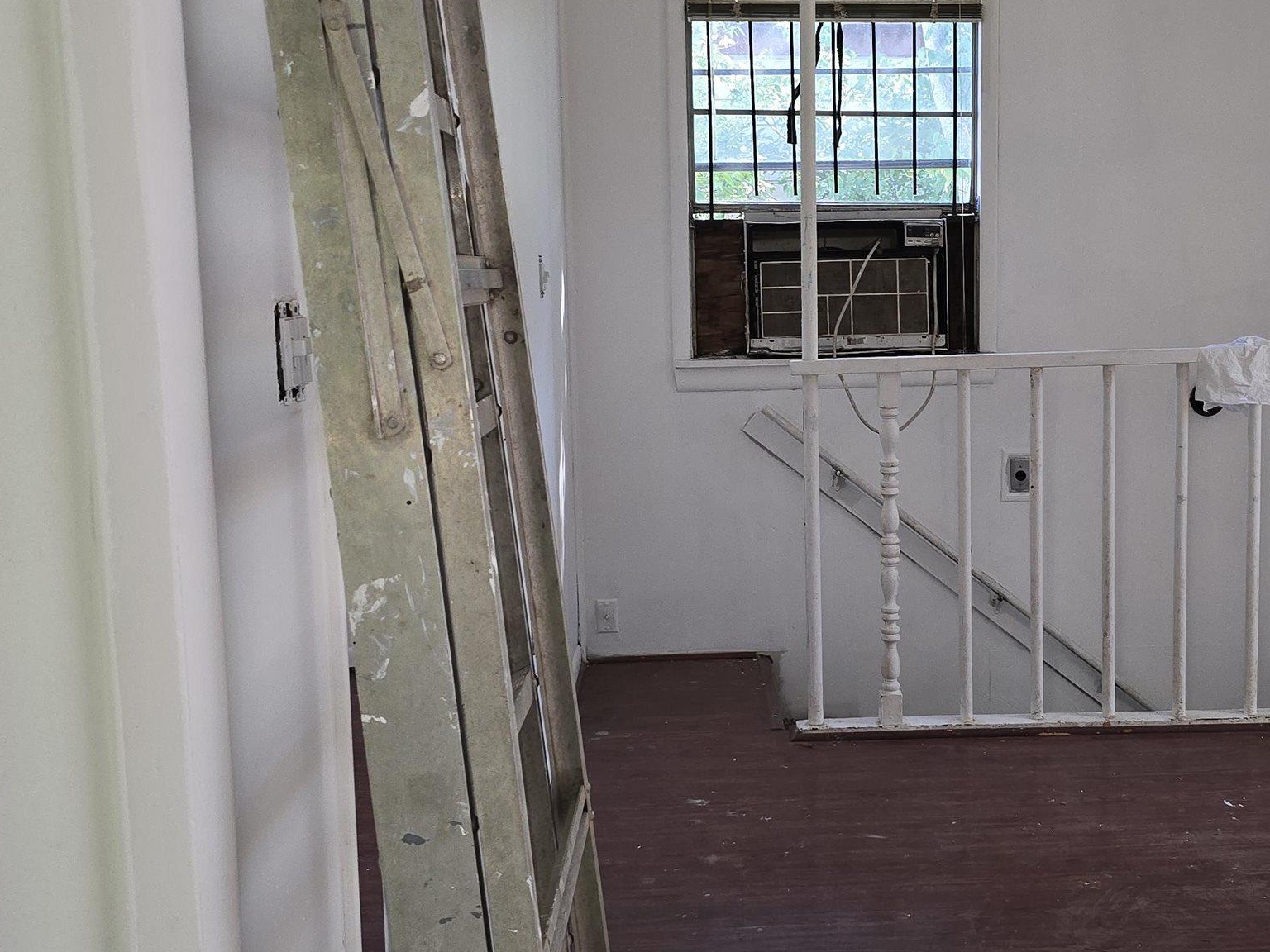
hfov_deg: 41.0
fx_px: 1688
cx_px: 771
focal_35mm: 46
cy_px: 440
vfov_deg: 31.5
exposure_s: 1/60
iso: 64
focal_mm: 6.3
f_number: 1.7
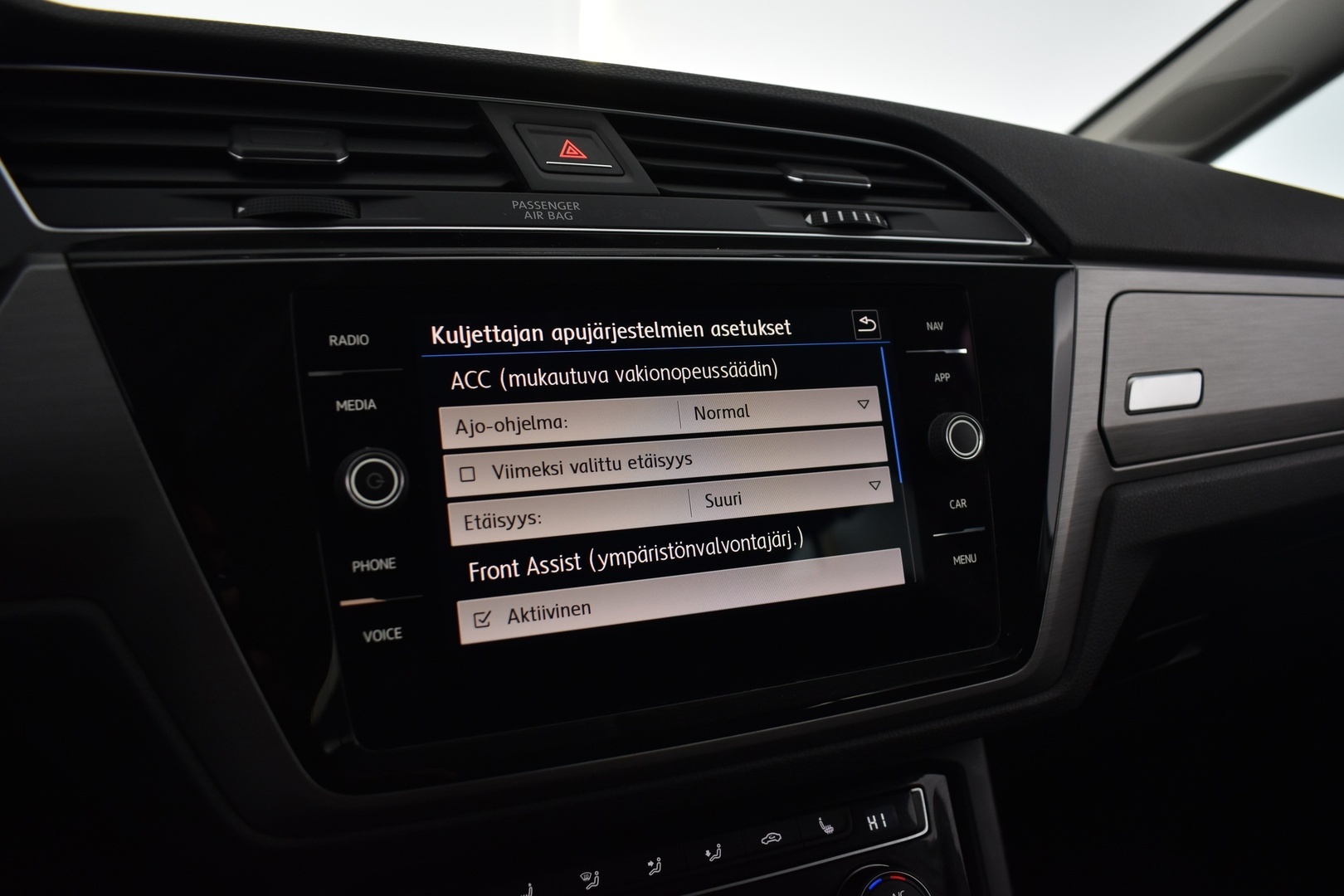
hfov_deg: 67.4
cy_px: 448
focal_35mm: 27
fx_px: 1008
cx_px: 672
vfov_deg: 47.9
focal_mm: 18
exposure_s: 1/30
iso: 720
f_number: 3.5
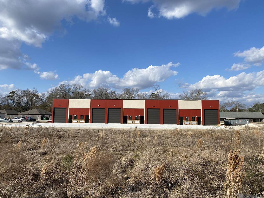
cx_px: 132
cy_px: 99
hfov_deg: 67.3
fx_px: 198
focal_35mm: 26
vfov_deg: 53.1
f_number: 1.8
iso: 32
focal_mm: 4.25
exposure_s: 1/3984
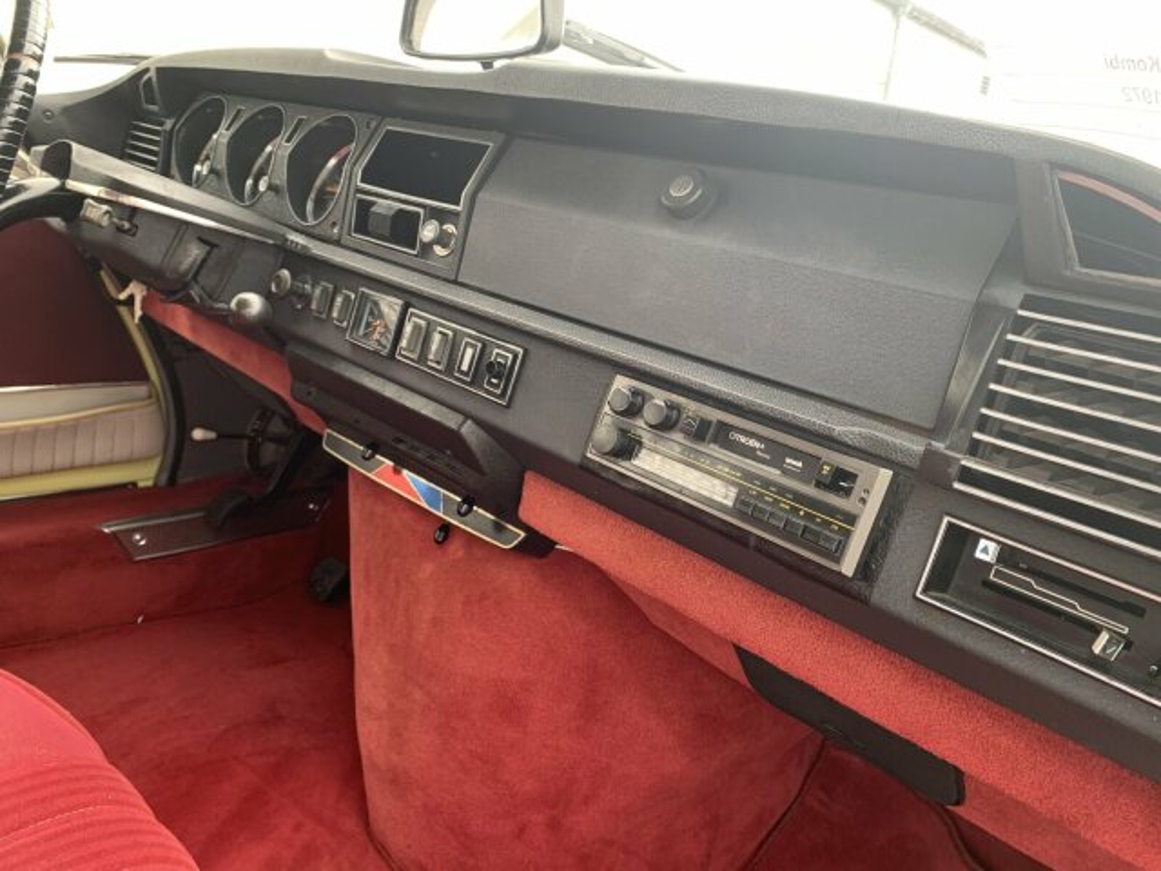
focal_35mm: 26
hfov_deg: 67.3
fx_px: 872
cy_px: 436
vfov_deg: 53.1
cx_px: 580
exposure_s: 1/121
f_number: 1.8
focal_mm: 4.25
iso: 80
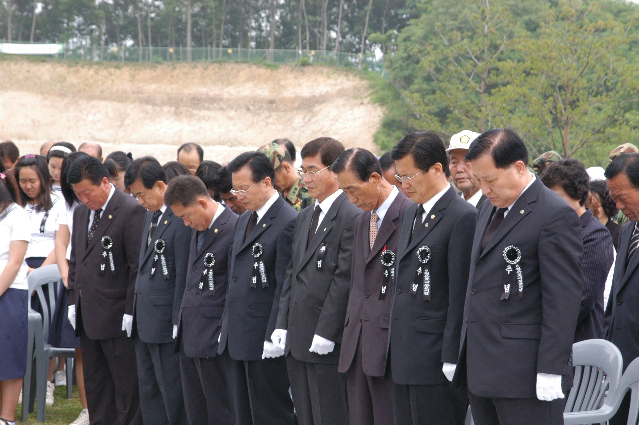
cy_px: 212
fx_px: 2074
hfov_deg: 17.5
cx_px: 320
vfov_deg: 11.7
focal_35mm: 117
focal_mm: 78
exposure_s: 1/320
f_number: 9
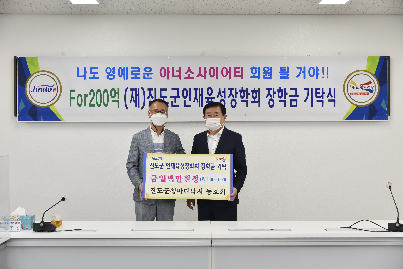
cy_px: 134
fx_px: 649
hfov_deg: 34.5
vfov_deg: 23.4
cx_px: 202
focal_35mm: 58
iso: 800
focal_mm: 58
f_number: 5
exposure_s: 1/125
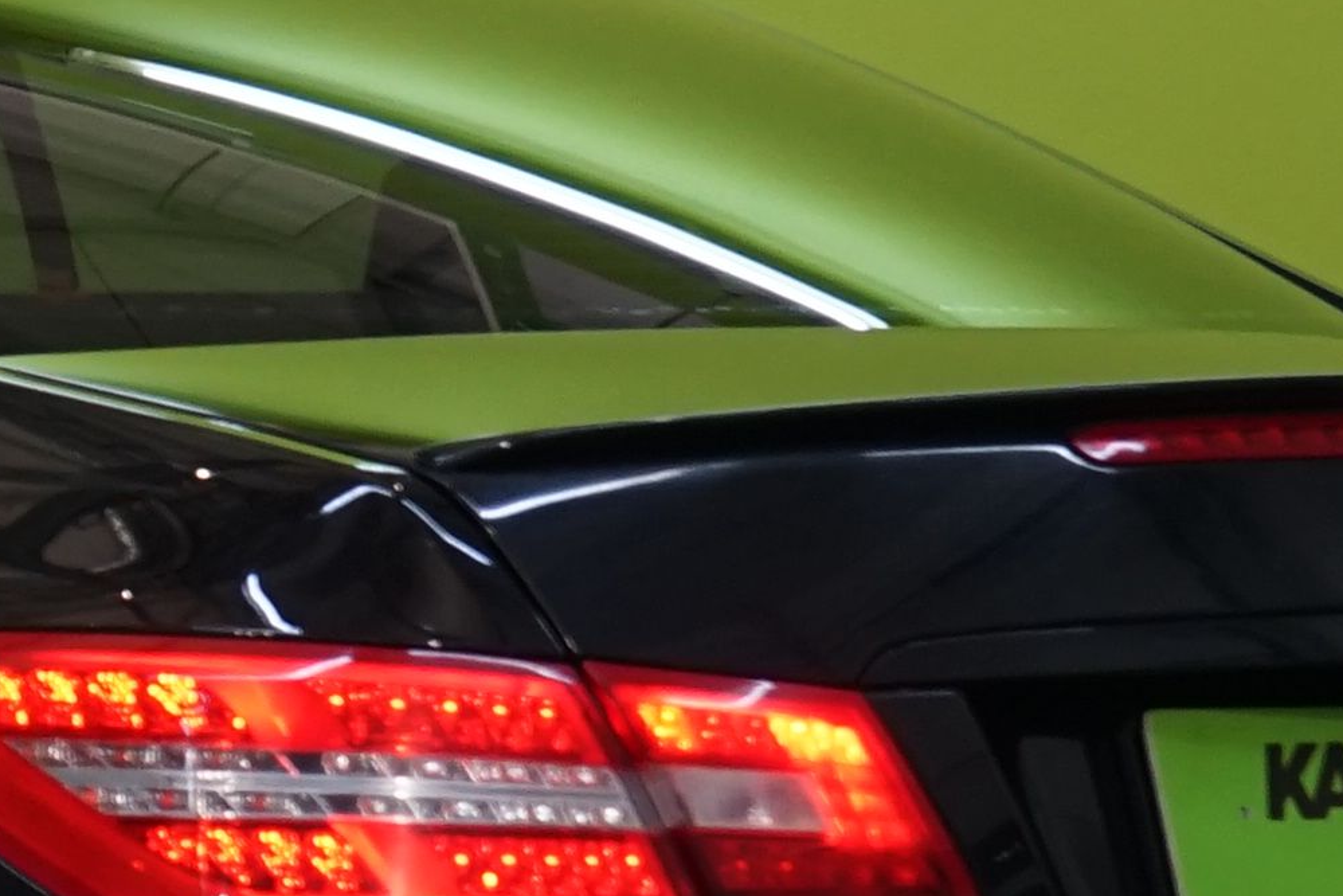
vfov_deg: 3.3
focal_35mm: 420
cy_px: 696
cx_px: -929
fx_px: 15670
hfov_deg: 4.9
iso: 640
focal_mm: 70
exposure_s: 1/40
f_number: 5.6
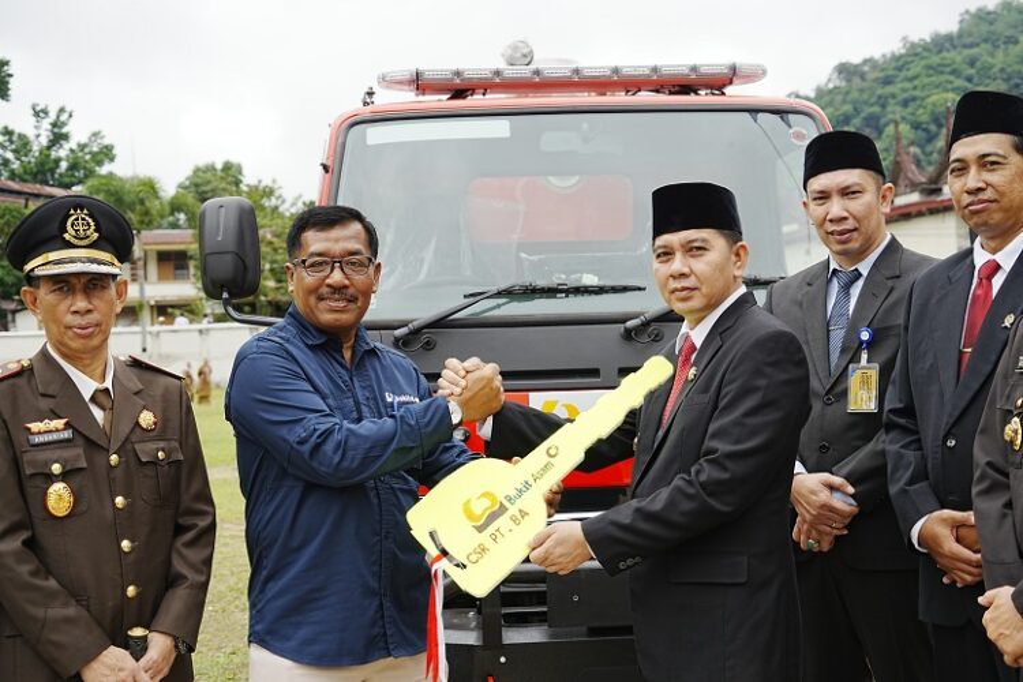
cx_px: 512
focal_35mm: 47
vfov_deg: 28.6
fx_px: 1335
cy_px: 341
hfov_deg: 41.9
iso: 500
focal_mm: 47
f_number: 5.6
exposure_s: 1/640
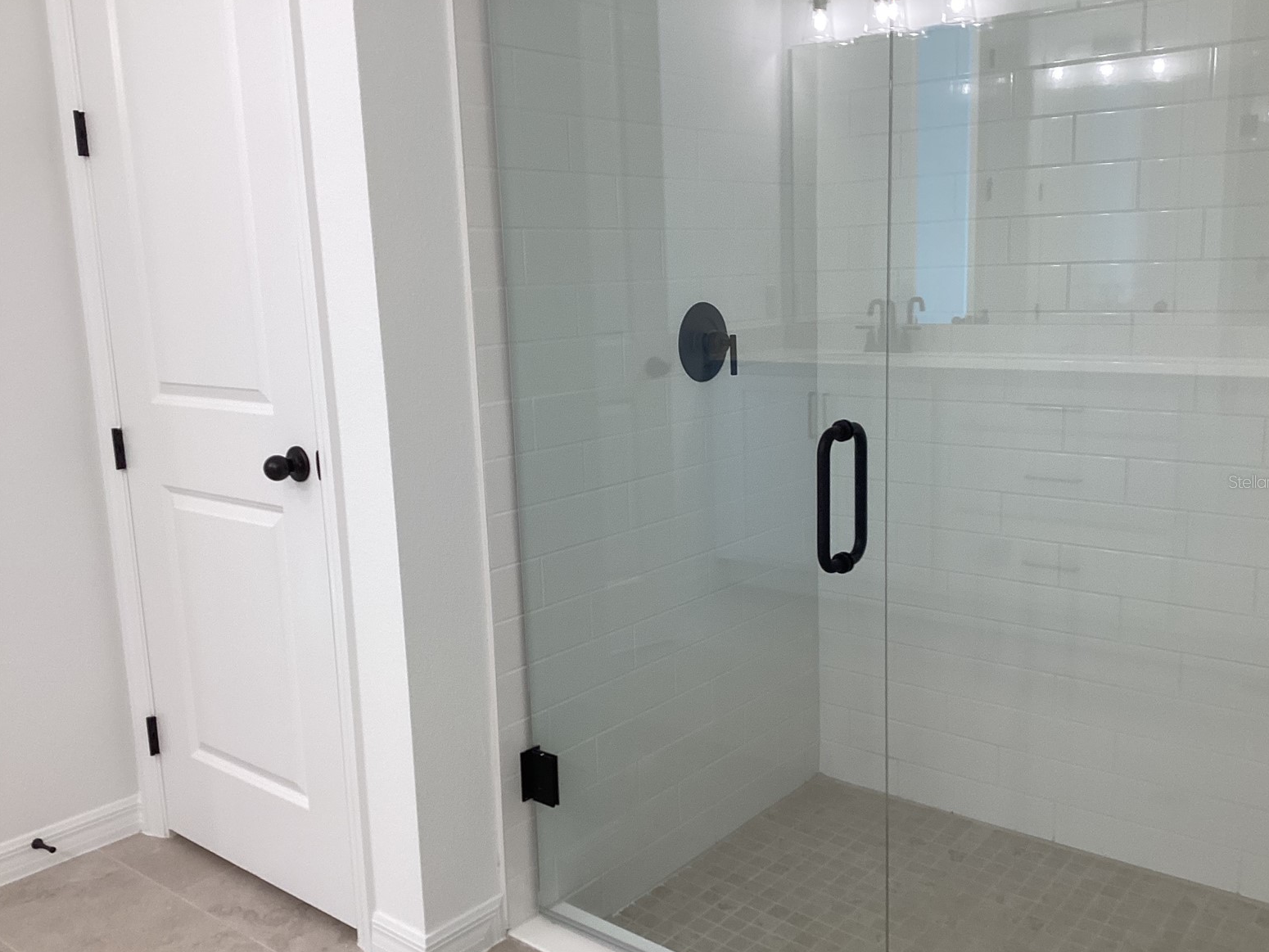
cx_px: 651
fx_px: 1173
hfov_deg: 56.8
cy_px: 481
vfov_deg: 44.2
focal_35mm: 32
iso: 64
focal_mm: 3.3
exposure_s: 1/60
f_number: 2.4
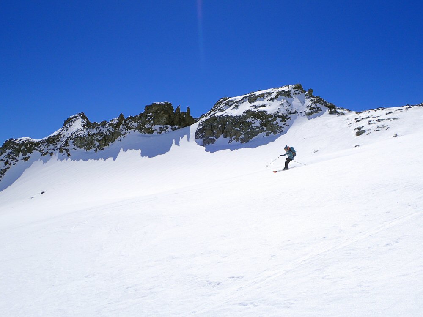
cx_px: 212
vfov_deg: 37.7
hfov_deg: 49.0
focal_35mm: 38
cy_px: 158
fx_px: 464
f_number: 10
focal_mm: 6.86
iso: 100
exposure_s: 1/400
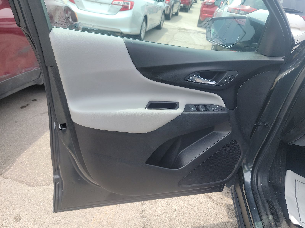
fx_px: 211
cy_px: 114
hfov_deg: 71.6
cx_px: 152
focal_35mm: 24
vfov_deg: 56.8
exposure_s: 1/209
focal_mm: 6.7
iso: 50
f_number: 1.8
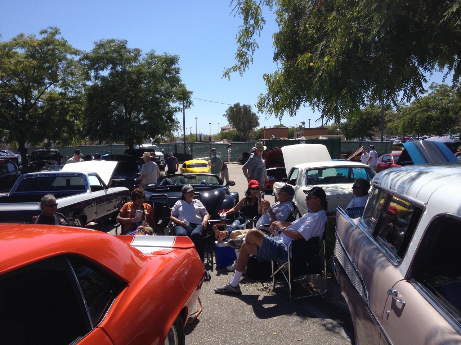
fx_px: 466
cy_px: 172
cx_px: 230
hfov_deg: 52.6
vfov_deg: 40.7
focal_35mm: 35
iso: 50
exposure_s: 1/1905
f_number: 2.4
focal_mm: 4.28
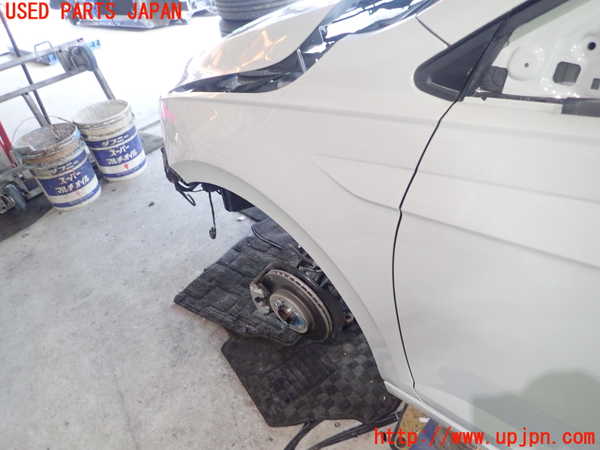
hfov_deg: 69.4
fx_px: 433
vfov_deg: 54.9
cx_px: 300
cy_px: 225
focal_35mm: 25
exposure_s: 1/30
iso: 800
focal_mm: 4.5
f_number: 2
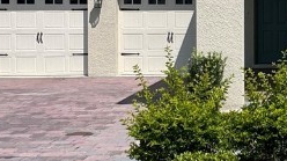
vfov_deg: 18.9
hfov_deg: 29.8
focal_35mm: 63
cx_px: 319
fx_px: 479
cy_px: 30
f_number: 2.2
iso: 50
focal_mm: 2.22
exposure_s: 1/2770
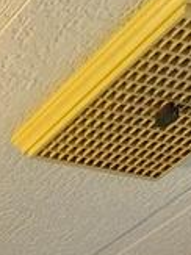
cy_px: 906
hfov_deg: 10.2
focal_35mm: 96
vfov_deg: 9.4
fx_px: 707
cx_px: -412
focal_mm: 2.2
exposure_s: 1/60
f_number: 2.2
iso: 100
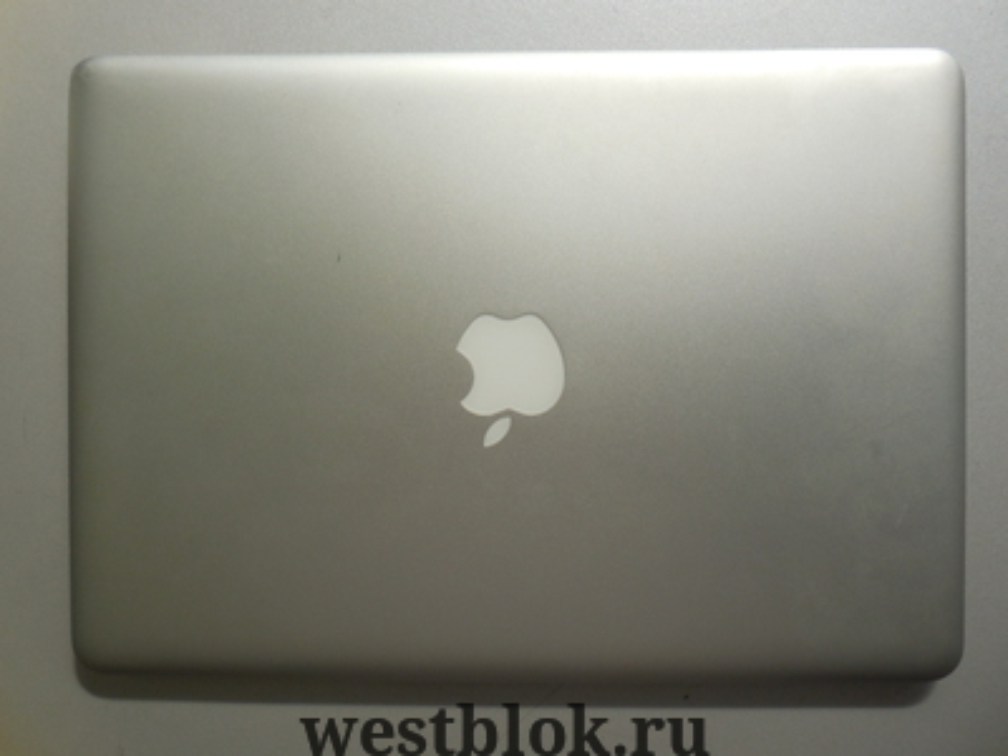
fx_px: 757
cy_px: 378
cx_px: 504
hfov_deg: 67.3
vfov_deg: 53.1
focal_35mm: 26
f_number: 3.5
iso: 125
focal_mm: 4.6
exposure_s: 1/160
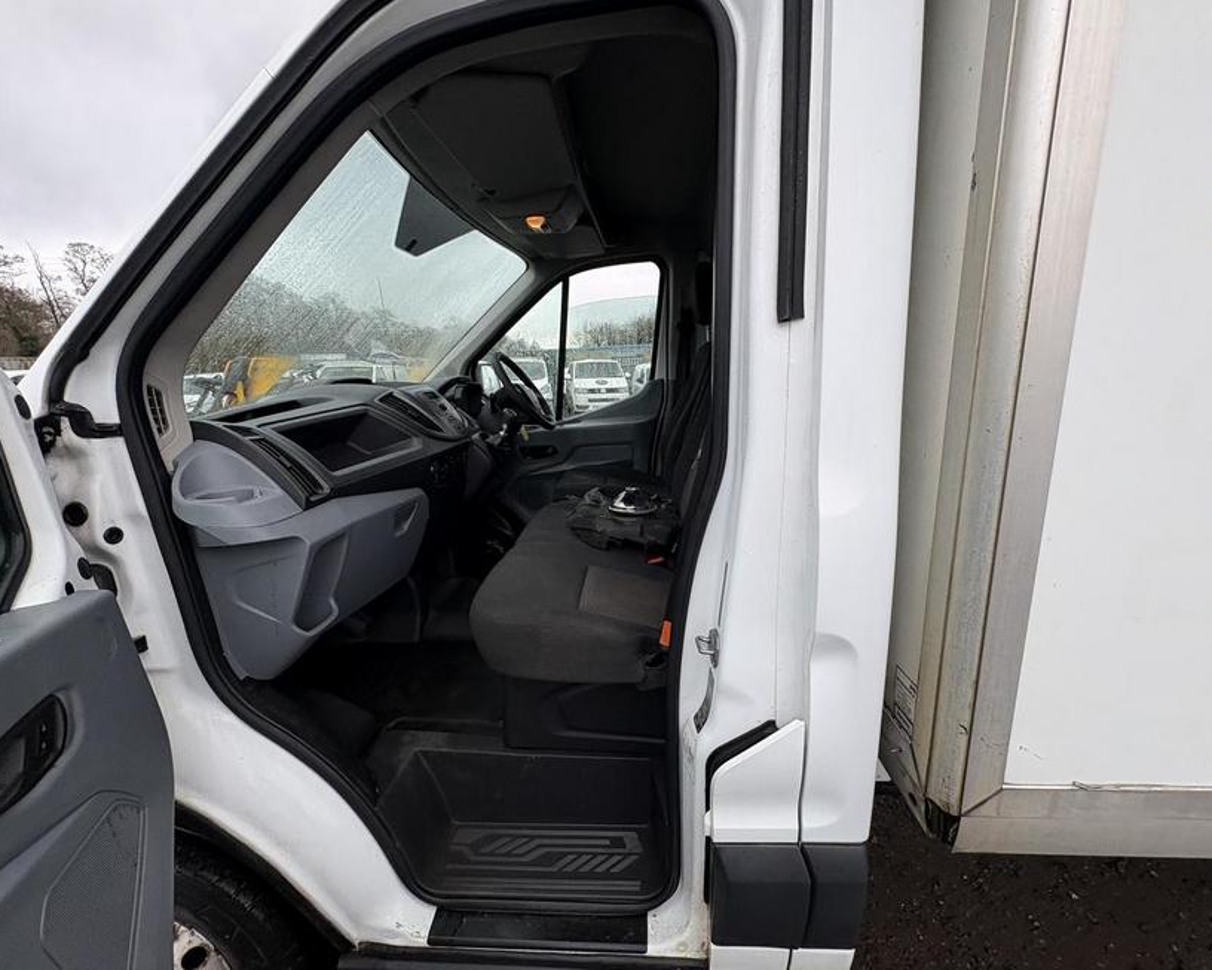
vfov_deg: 84.0
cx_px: 612
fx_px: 538
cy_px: 495
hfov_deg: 96.8
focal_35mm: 15
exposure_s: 1/122
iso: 40
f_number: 2.2
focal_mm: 2.22
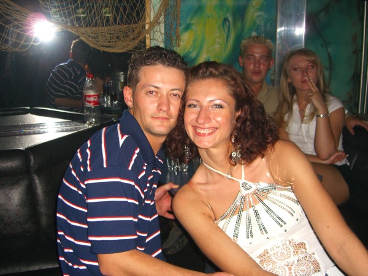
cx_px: 184
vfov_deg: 37.7
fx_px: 404
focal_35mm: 38
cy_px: 138
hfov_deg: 49.0
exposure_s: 1/60
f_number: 2.8
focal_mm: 7.9
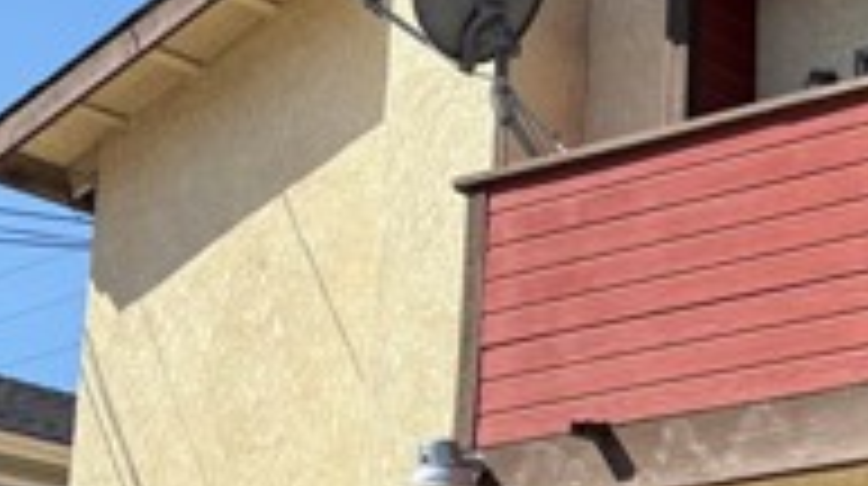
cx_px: 1169
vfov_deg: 12.6
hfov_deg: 20.5
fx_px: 2161
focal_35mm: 94
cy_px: 526
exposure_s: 1/2364
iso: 50
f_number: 1.6
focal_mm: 5.96
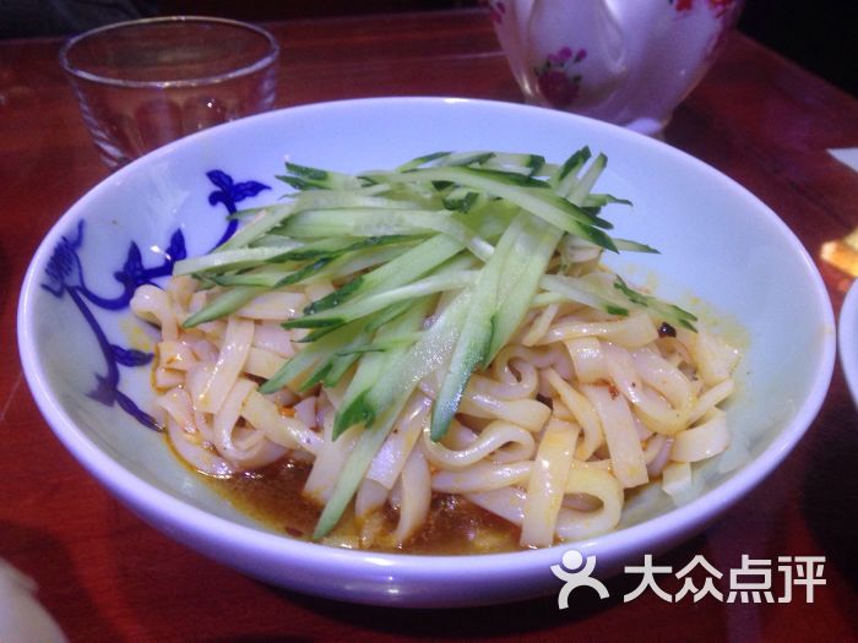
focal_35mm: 33
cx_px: 429
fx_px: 818
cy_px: 322
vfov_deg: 42.9
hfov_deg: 55.4
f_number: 2.4
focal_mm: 4.12
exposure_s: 1/20
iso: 160
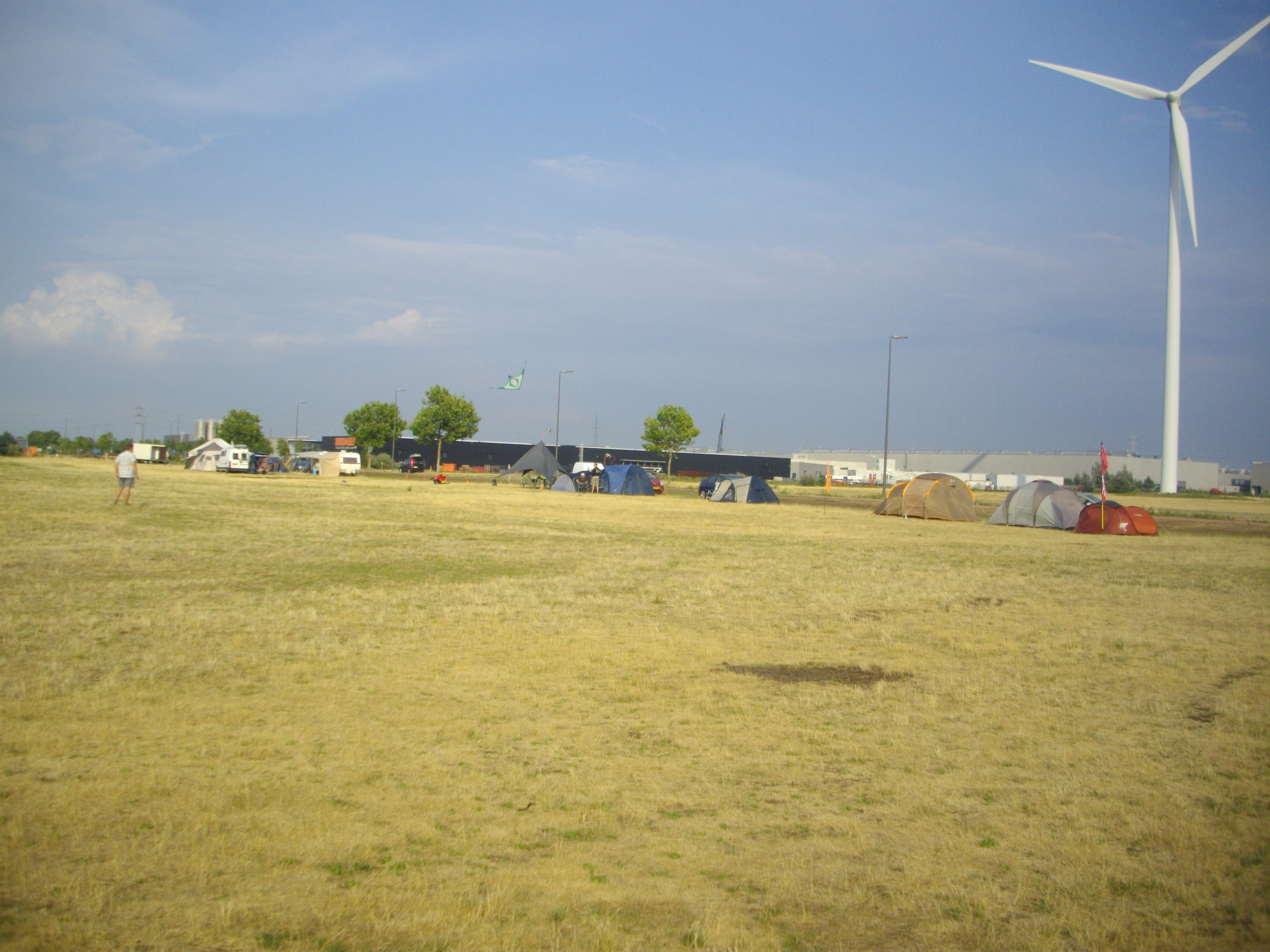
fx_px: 1357
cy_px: 476
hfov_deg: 50.1
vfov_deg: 38.7
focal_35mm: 37
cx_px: 635
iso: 100
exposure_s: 1/400
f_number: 5.6
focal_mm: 6.2
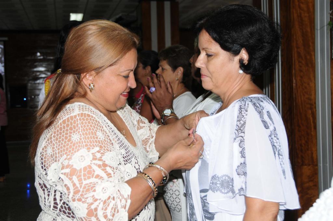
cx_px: 166
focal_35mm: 39
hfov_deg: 49.6
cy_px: 110
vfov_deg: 34.1
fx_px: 360
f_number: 4
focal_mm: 26
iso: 400
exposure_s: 1/160
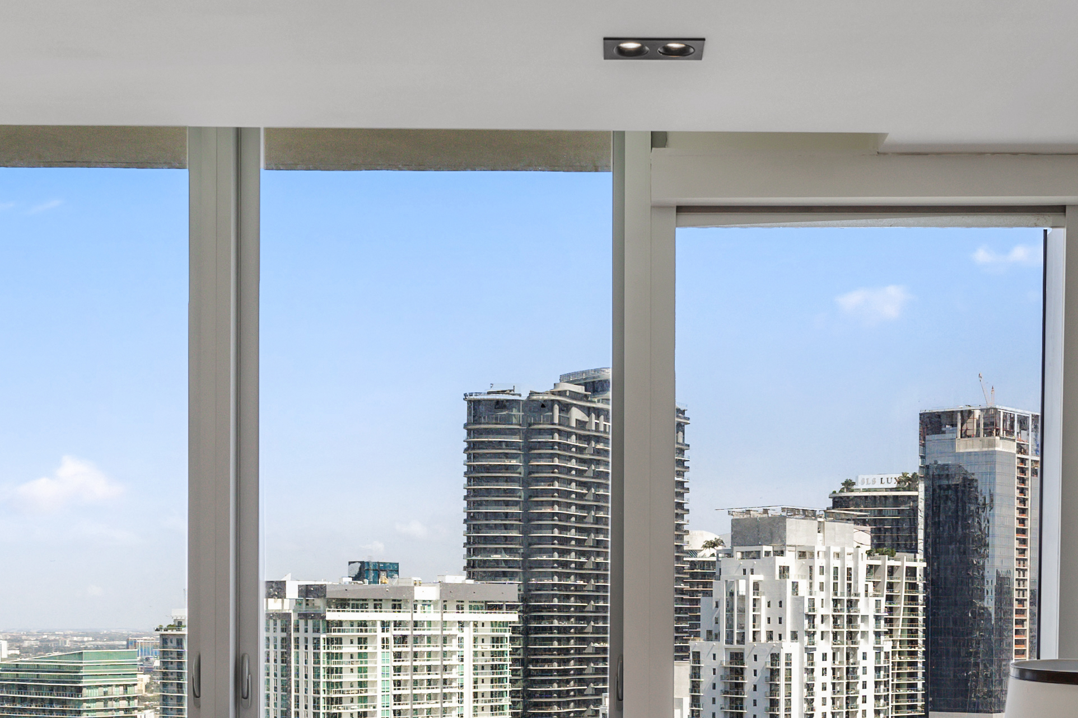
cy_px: 660
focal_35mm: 53
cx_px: 601
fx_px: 1587
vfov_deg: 24.7
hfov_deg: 37.5
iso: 320
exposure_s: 1/500
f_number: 7.1
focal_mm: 17
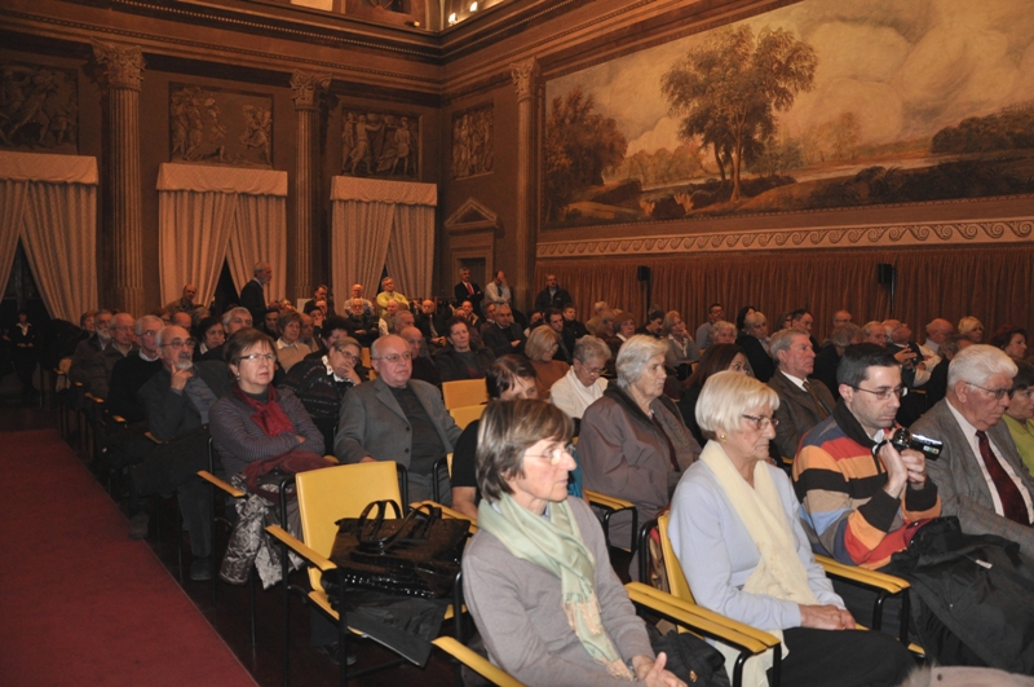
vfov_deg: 47.8
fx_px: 774
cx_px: 517
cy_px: 344
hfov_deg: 67.5
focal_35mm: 27
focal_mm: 18
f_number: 3.5
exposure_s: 1/60
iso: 800
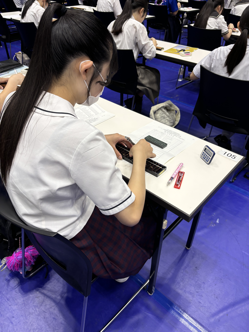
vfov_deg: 67.3
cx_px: 124
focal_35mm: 26
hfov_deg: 53.1
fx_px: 249
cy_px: 166
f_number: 1.6
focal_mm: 5.96
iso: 80
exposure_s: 1/100
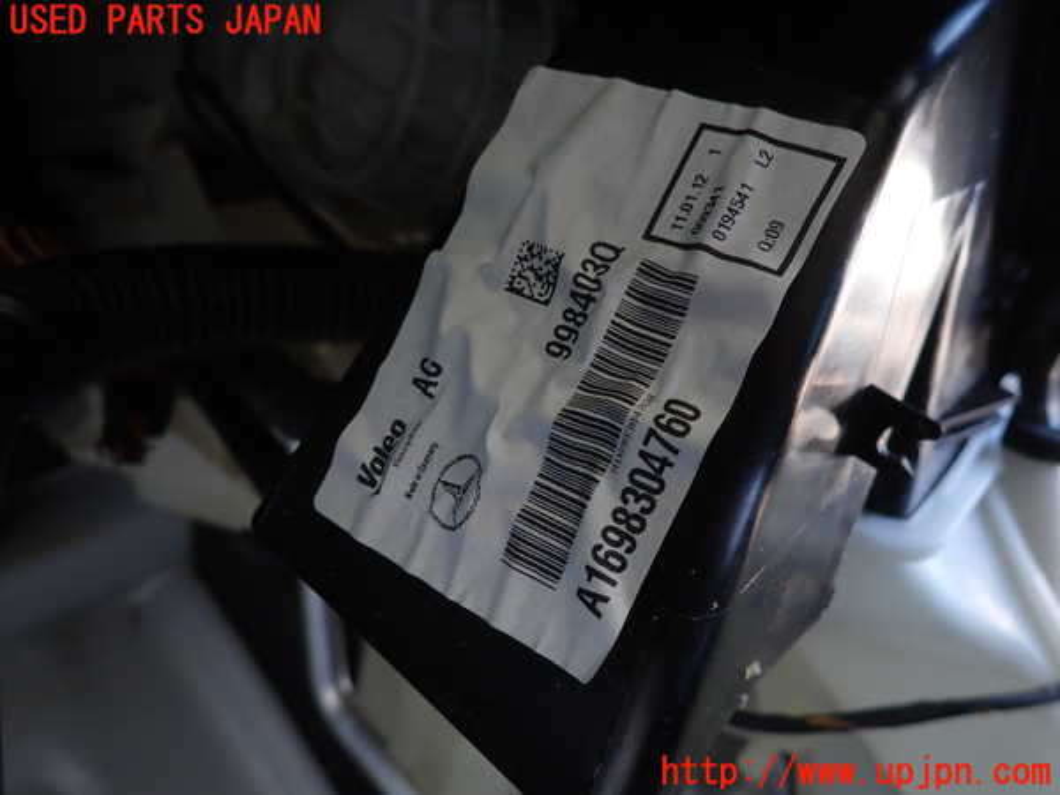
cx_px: 530
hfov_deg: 69.4
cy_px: 398
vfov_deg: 54.9
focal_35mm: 25
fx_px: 766
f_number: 2
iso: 200
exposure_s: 1/60
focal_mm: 4.5
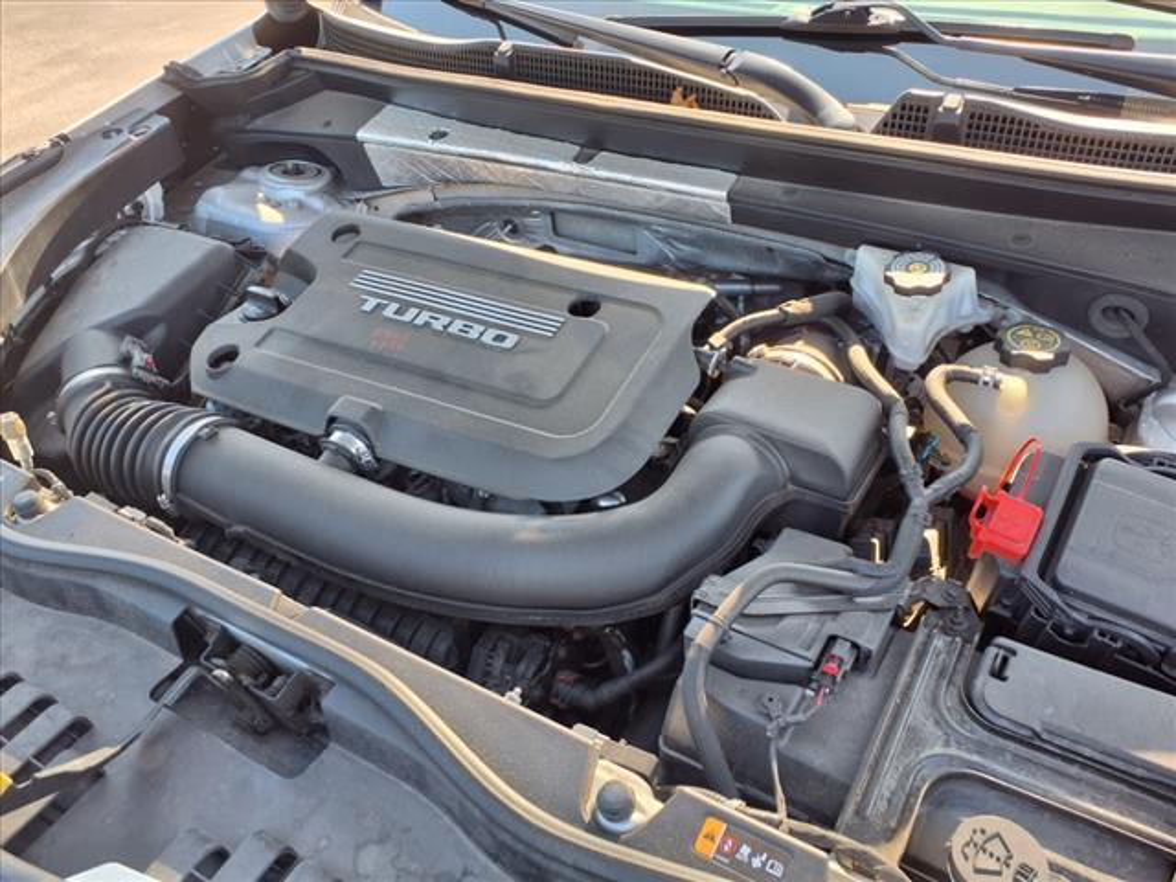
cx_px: 588
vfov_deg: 51.4
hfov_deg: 65.3
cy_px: 441
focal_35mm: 27
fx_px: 917
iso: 40
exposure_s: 1/120
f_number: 1.9
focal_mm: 3.58
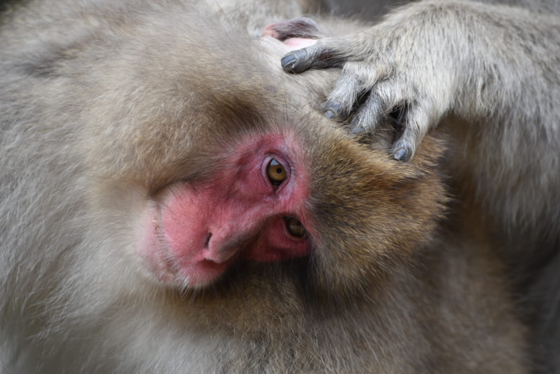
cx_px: 280
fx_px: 3850
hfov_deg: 8.3
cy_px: 187
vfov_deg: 5.6
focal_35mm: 248
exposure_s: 1/80
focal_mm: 165
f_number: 5
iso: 100
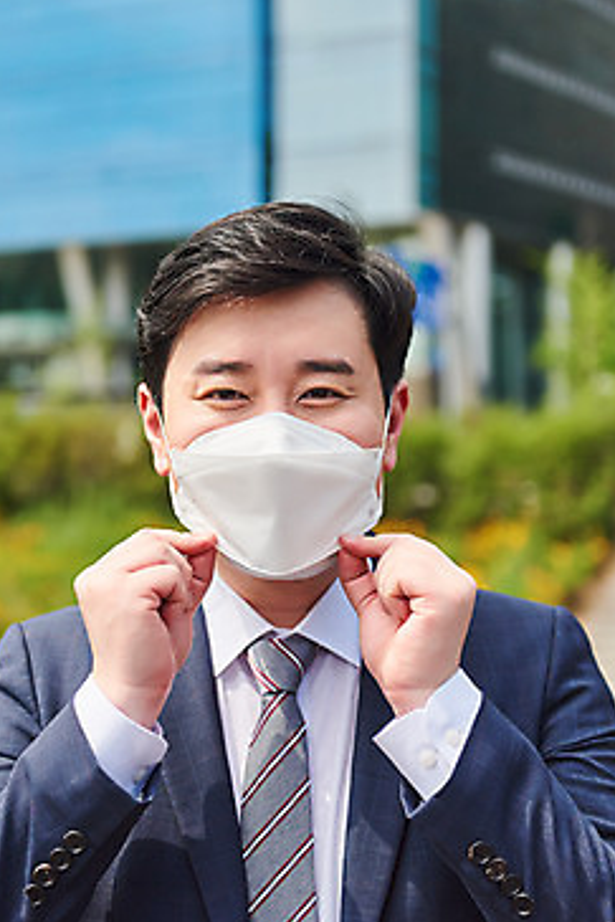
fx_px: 1690
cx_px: 287
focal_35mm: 66
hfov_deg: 20.6
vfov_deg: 30.5
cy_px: 496
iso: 200
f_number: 3.5
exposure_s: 1/3200
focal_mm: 60
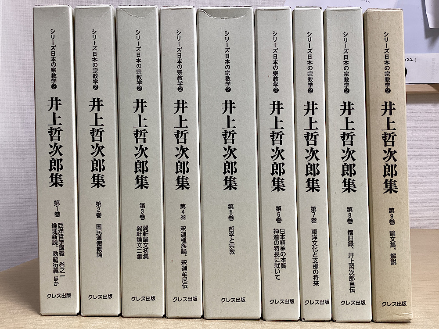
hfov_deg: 58.4
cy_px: 164
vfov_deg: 45.4
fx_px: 393
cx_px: 220
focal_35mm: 31
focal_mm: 3.3
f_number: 2.4
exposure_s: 1/50
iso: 50
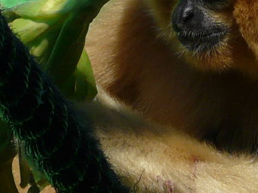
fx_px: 8064
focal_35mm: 1082
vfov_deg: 1.4
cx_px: 261
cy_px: 117
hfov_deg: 1.8
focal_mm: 33.2
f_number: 5.6
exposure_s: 1/400
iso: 100
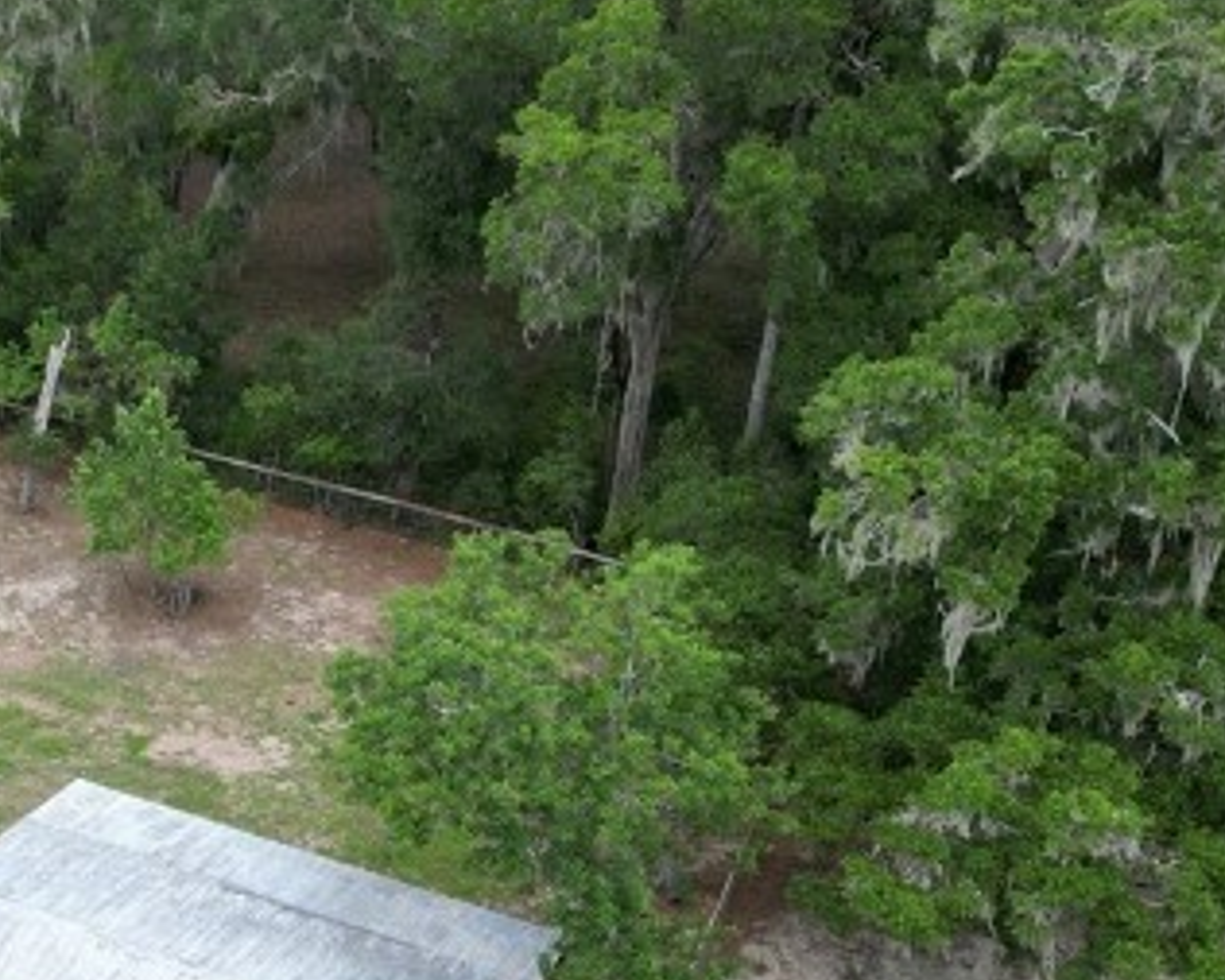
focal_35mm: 76
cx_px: -349
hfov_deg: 22.5
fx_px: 2756
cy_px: 662
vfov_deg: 20.1
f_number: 1.7
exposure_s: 1/725
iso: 120
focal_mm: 6.72
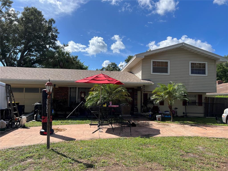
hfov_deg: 67.3
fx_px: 171
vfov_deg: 53.1
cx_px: 114
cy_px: 86
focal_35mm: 26
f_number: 1.5
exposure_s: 1/3704
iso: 50
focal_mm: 5.7
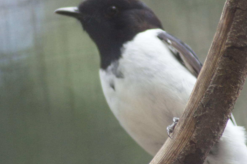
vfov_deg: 2.2
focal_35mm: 616
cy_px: 66
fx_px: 4224
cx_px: 138
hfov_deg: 3.3
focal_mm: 300
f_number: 5.6
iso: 1600
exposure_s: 1/250
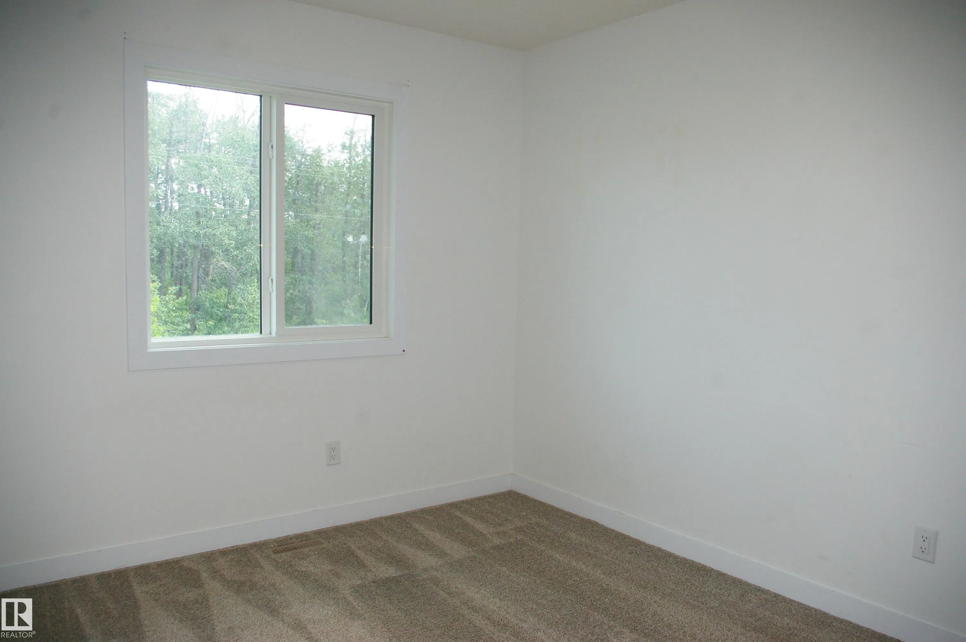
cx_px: 483
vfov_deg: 47.8
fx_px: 724
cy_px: 321
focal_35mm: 27
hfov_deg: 67.4
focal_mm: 18
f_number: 6.7
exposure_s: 1/180
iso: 800
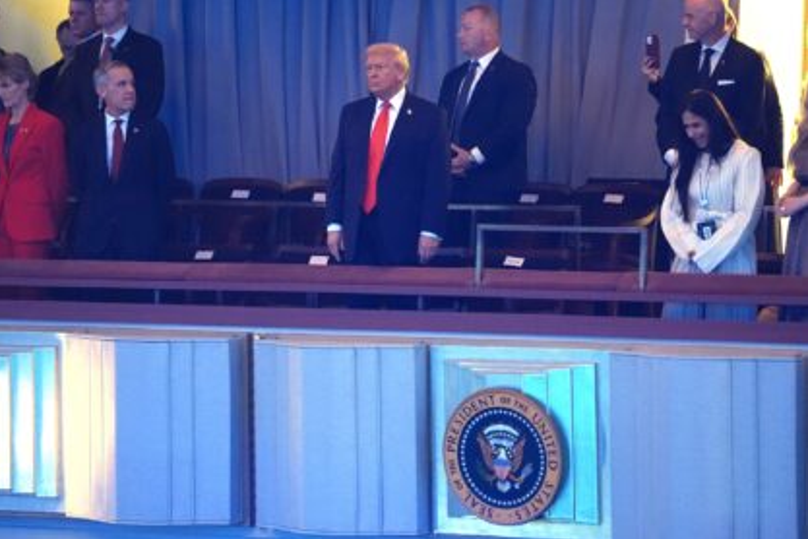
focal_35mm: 227
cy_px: 270
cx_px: 403
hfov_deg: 9.1
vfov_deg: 6.1
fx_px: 5094
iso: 3200
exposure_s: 1/125
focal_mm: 150
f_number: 2
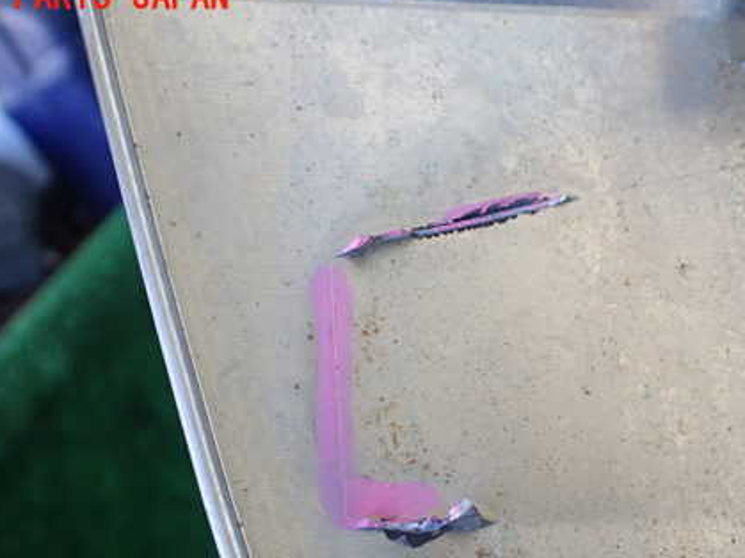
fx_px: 925
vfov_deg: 33.3
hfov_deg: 43.7
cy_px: 375
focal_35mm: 43
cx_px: 439
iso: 320
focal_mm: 5.4
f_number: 2.3
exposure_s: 1/125
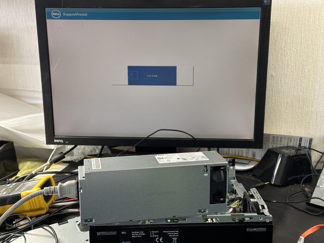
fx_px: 449
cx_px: 162
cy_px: 122
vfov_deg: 30.3
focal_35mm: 48
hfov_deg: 39.7
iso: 125
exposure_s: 1/50
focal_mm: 6.86
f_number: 1.78
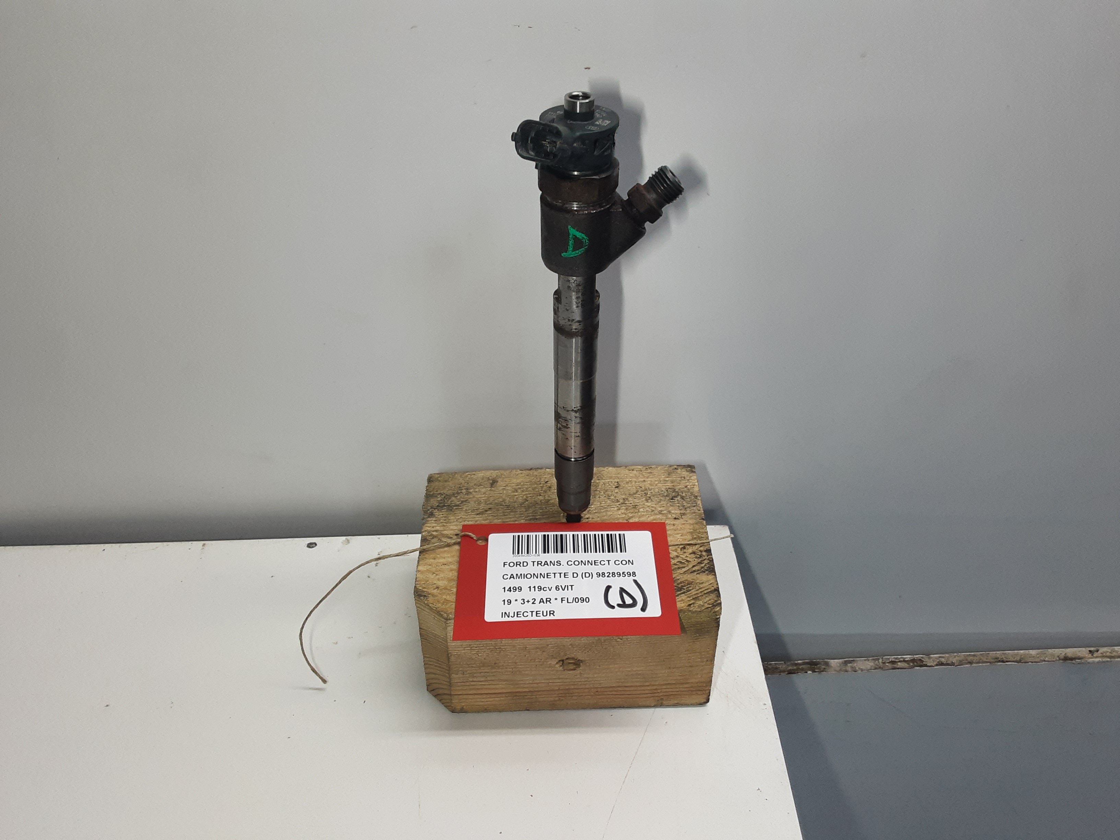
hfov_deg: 65.3
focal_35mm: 27
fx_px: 874
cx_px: 560
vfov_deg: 51.4
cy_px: 420
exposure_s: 1/50
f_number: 1.9
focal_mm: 2.91
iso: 64
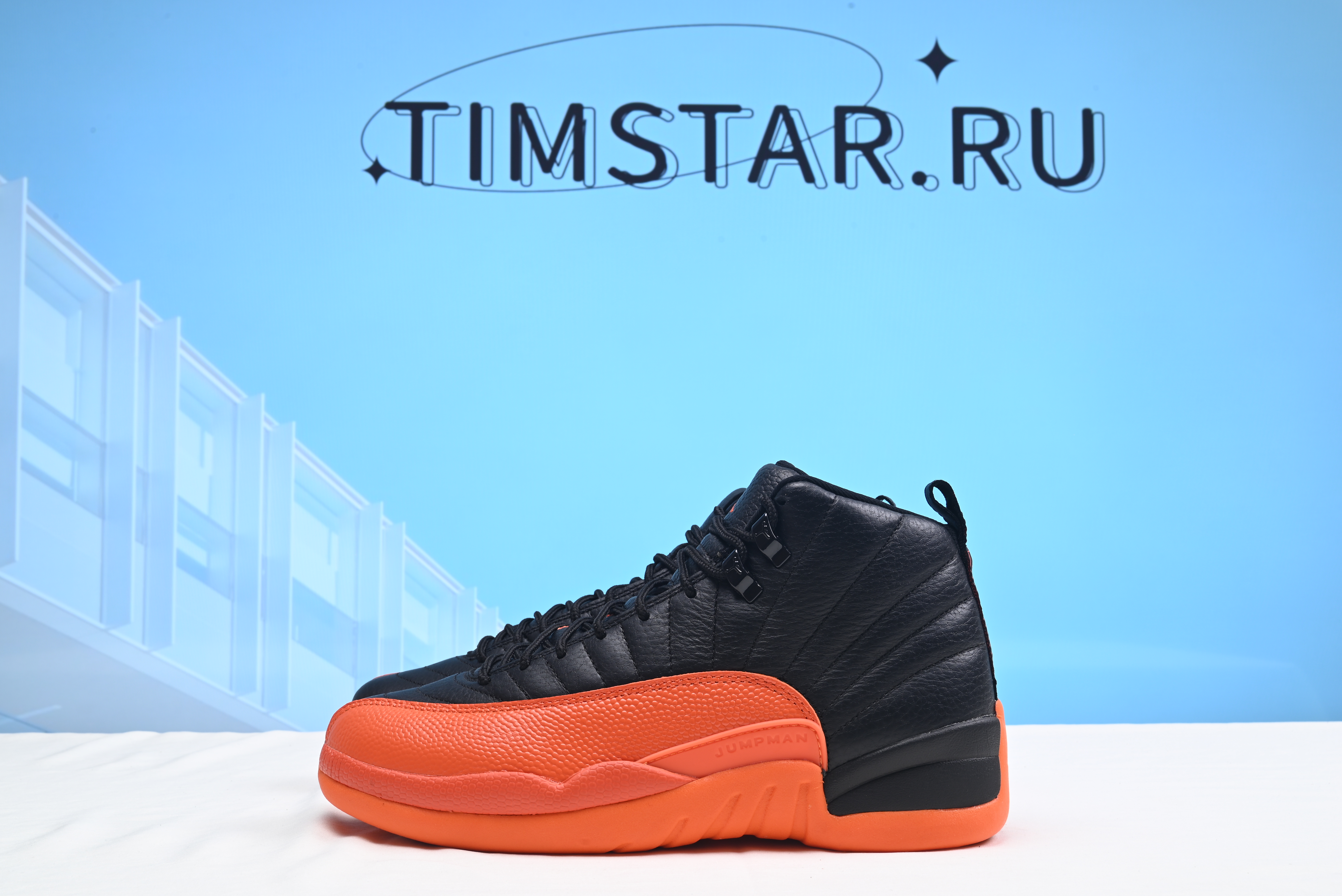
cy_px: 448
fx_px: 1566
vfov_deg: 31.9
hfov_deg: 46.4
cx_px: 671
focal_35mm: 42
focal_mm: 42
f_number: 16
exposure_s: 1/2
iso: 100
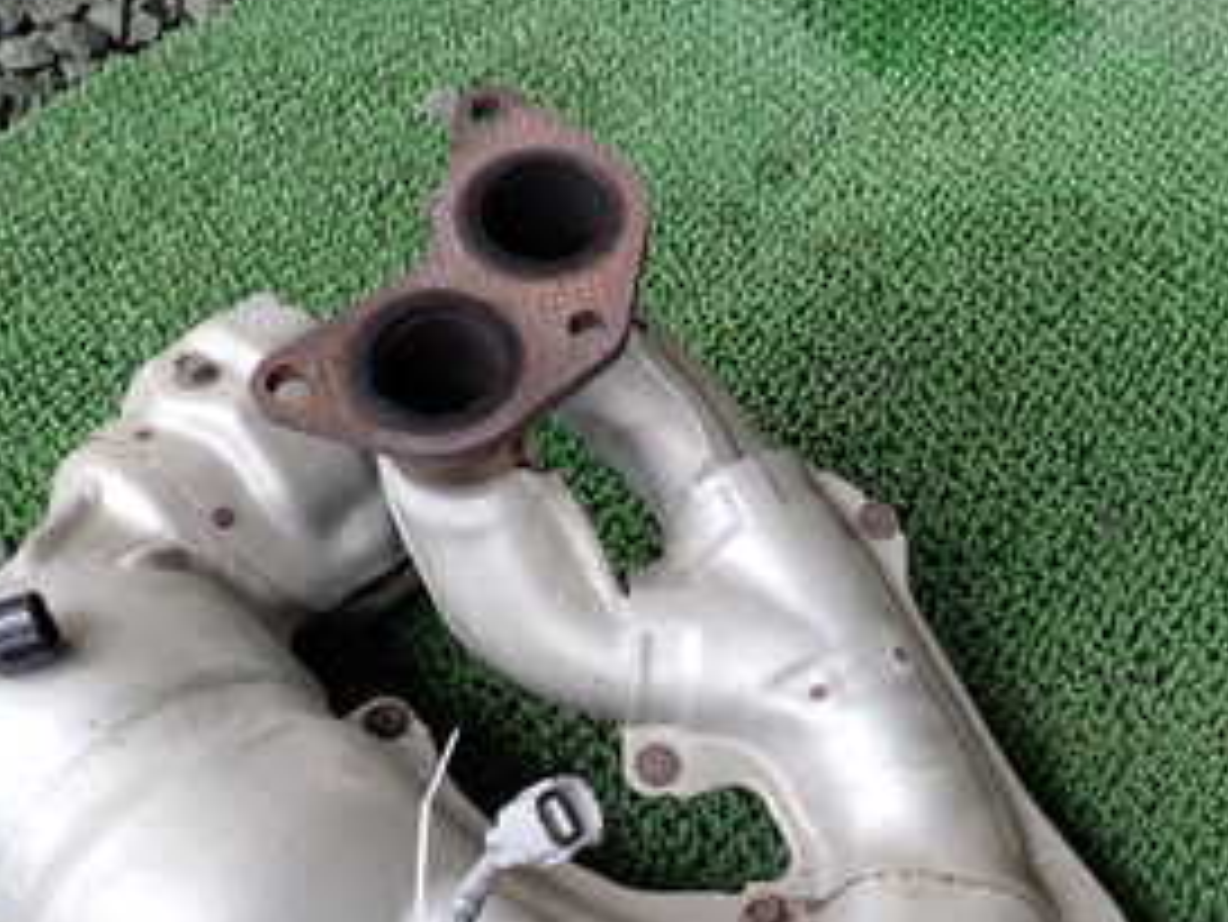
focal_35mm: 55
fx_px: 1952
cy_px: 760
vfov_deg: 26.0
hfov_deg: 33.7
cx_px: 1008
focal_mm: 4.5
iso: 100
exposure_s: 1/125
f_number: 2
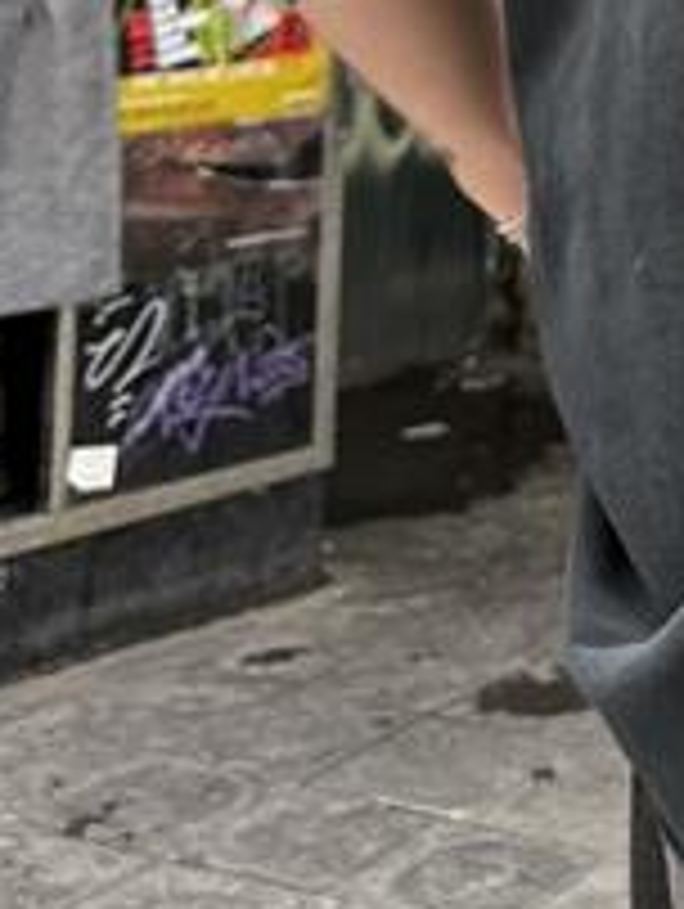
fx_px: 2498
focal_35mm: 95
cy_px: -580
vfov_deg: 17.7
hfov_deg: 14.4
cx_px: 1080
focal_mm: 6.76
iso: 125
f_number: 1.78
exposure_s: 1/243
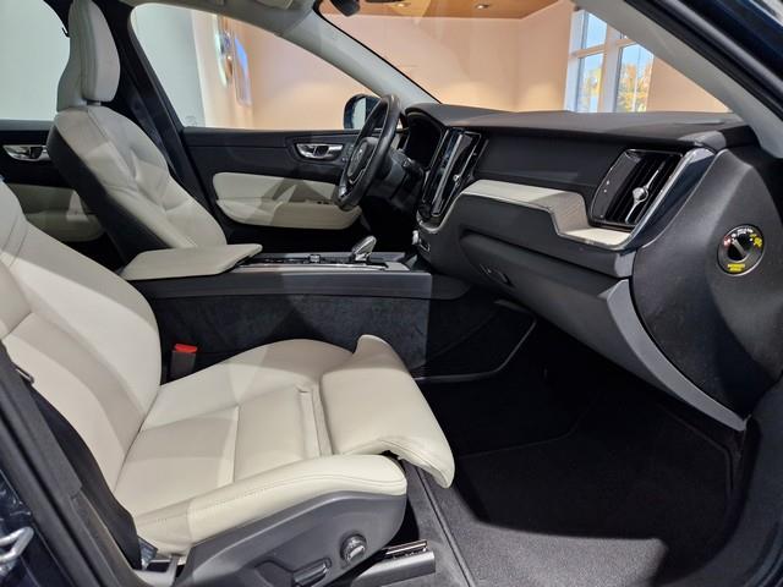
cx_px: 392
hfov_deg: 73.9
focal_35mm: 23
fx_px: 520
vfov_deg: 58.9
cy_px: 294
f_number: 1.8
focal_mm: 5.4
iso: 250
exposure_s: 1/100
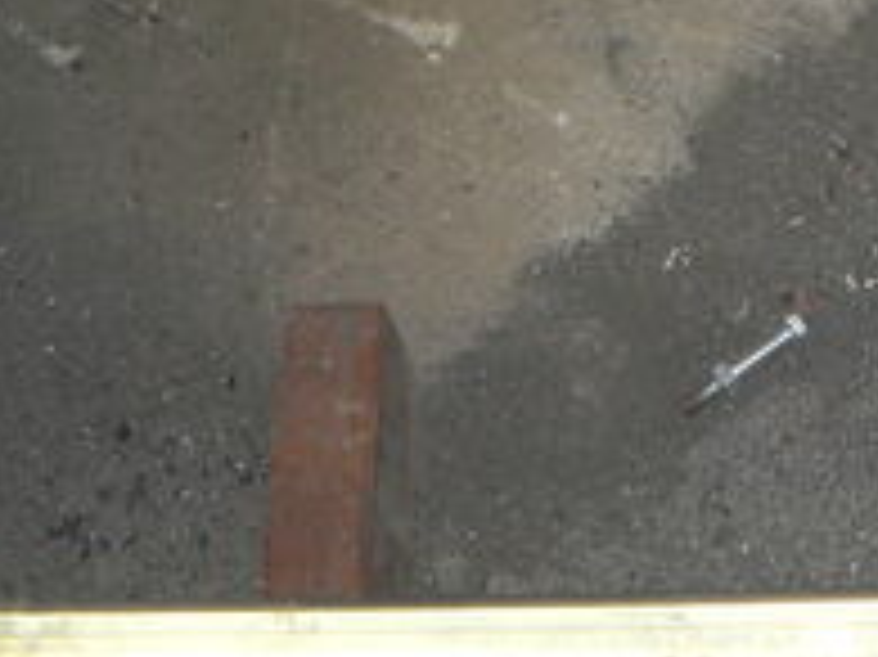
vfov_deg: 12.5
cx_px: 558
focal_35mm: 118
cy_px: 94
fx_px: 2991
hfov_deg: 16.7
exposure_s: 1/30
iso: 100
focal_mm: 6
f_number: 2.8
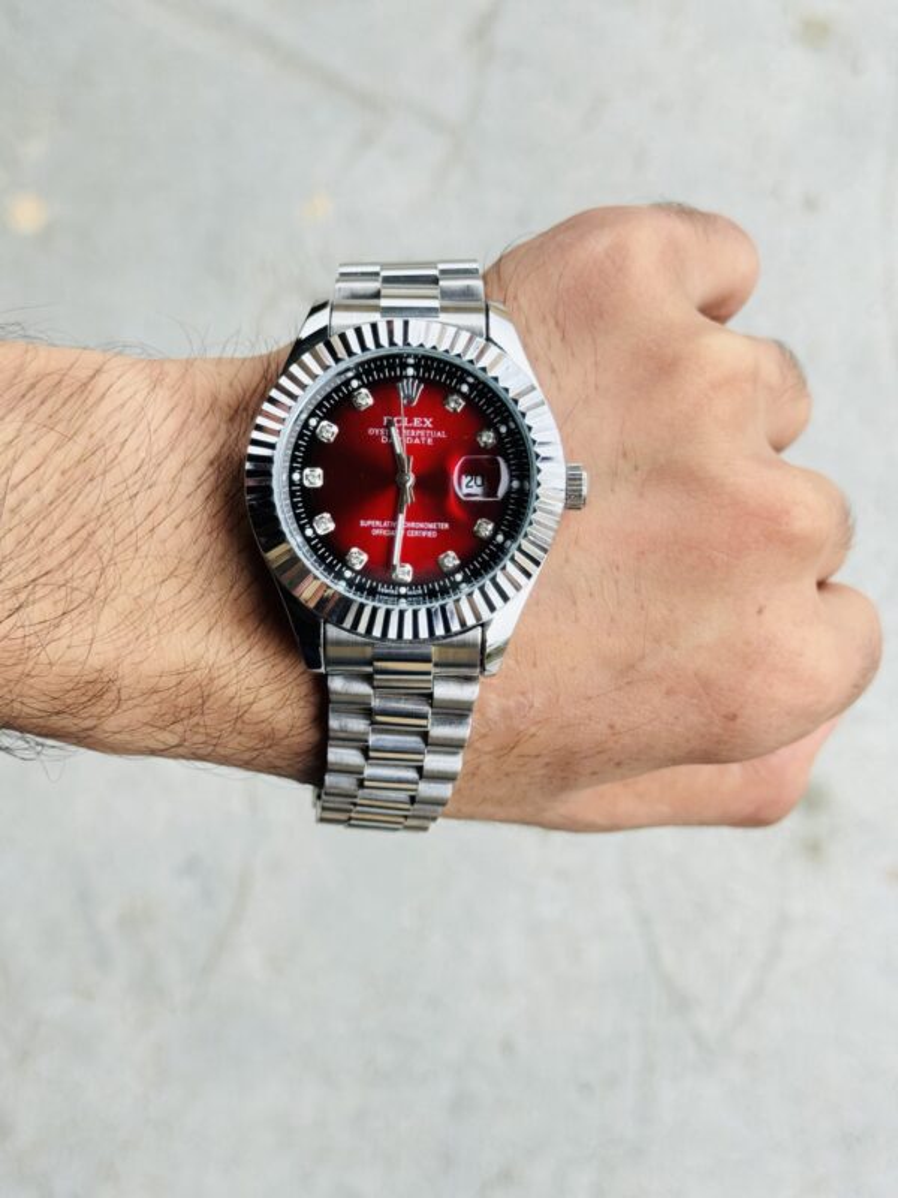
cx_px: 449
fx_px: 1660
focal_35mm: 48
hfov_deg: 30.3
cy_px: 599
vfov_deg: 39.7
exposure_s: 1/464
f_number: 1.78
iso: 64
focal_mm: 6.76
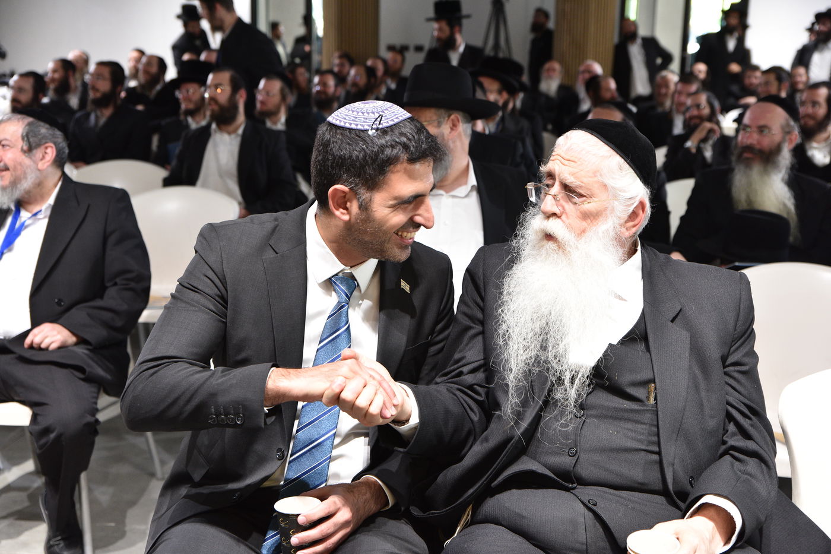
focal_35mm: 50
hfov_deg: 39.6
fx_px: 1154
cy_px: 277
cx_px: 416
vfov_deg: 27.0
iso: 1600
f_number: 3.5
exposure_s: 1/125
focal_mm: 50
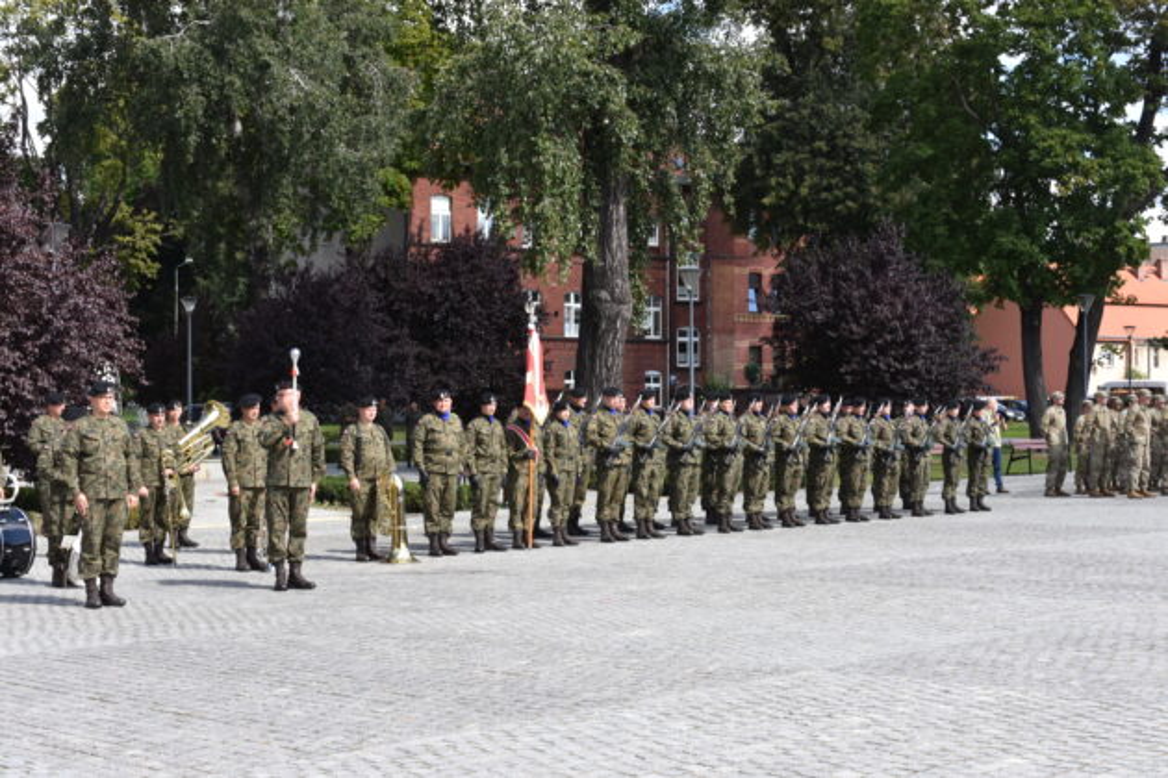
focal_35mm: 54
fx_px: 1752
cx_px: 584
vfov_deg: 25.1
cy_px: 389
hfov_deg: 36.9
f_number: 9
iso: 320
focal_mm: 36
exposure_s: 1/320
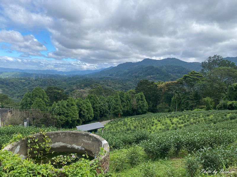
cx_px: 118
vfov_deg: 53.1
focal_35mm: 26
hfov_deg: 67.3
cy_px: 88
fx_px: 178
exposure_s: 1/2513
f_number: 1.8
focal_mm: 4.25
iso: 32
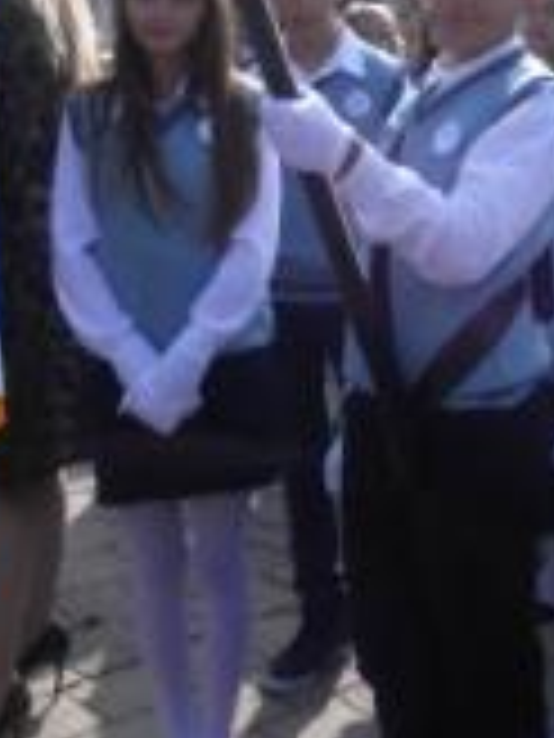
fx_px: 1515
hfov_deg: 20.6
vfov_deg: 25.6
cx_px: 405
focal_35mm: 71
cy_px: -50
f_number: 3.5
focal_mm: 4.6
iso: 80
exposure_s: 1/2000
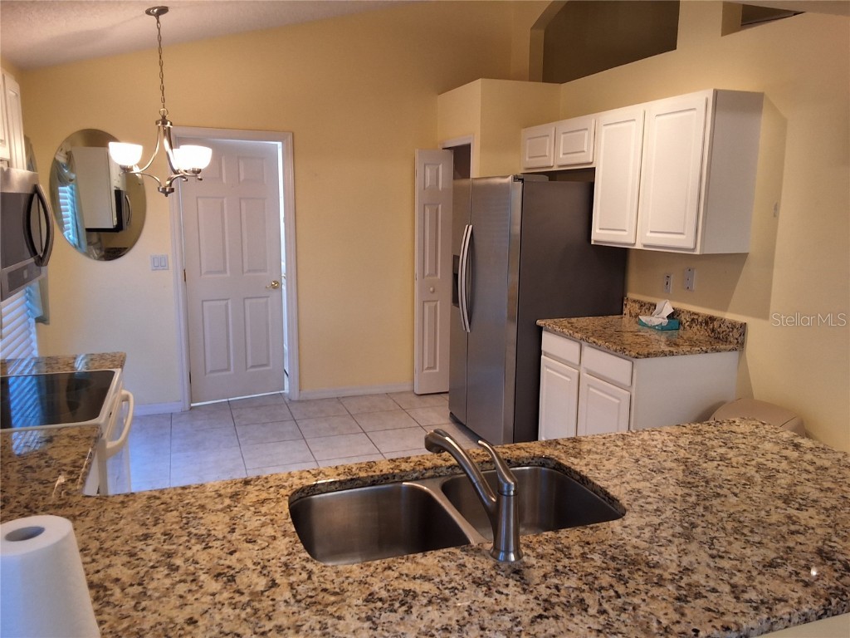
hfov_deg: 63.4
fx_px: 688
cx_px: 425
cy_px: 319
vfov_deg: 49.7
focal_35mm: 28
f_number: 1.9
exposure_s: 1/50
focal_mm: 2.91
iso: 125
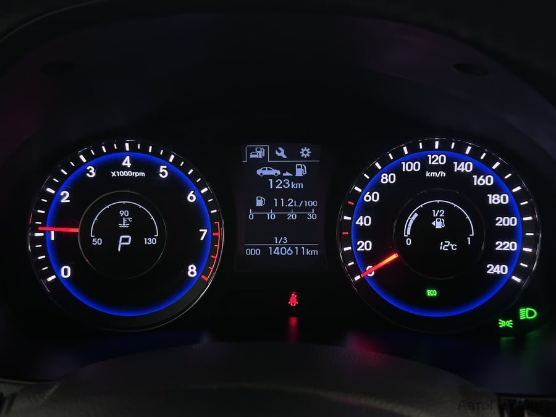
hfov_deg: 39.7
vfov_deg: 30.3
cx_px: 278
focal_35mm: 48
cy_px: 208
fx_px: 771
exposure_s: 1/50
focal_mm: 6.86
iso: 200
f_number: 1.78
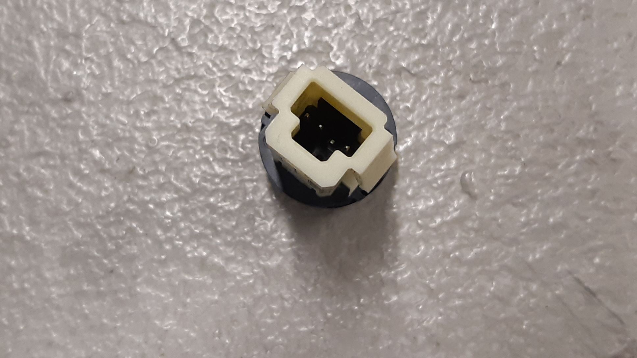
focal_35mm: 30
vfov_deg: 38.5
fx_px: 507
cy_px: 116
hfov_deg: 64.3
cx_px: 305
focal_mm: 3.93
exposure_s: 1/50
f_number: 1.7
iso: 160
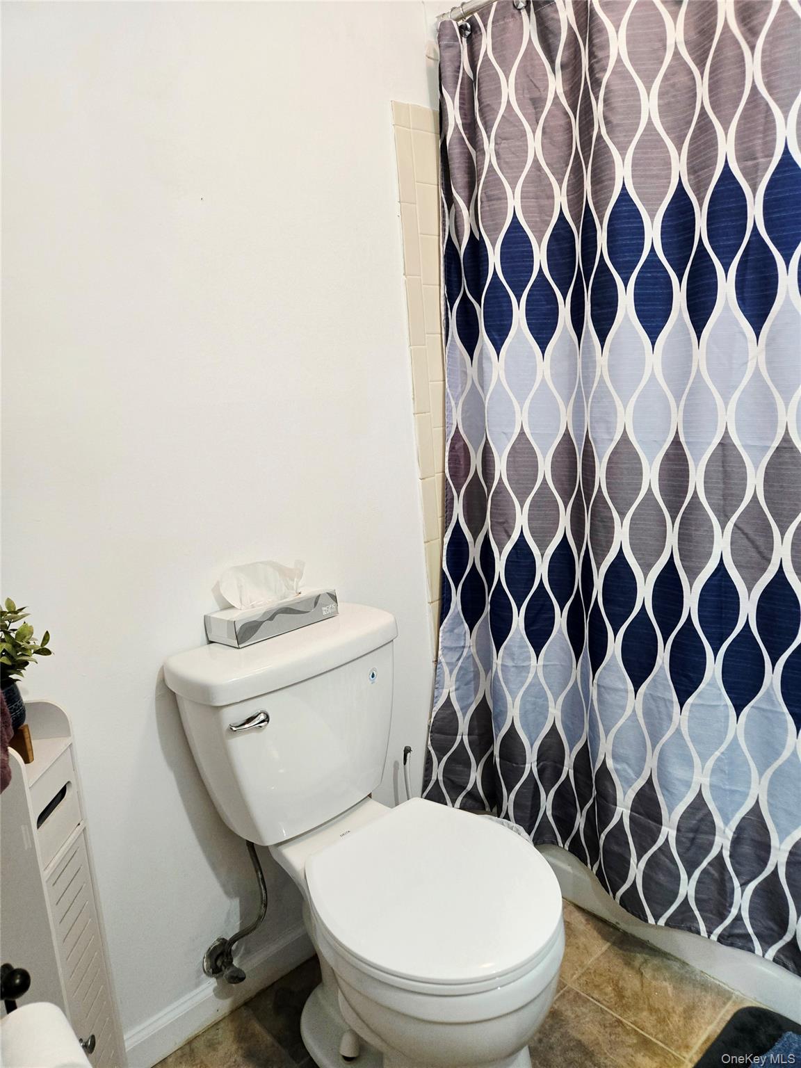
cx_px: 400
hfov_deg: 58.9
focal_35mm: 23
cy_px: 534
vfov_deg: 73.9
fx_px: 710
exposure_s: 1/120
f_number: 1.8
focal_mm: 5.4
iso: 400
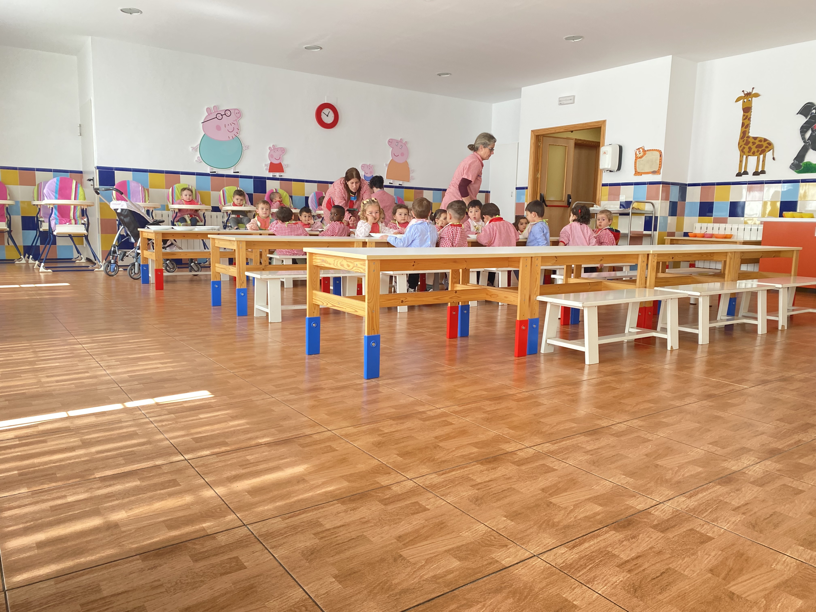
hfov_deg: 67.3
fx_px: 613
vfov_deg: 53.1
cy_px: 306
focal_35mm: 26
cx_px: 408
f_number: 1.8
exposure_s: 1/121
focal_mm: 4.25
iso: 125
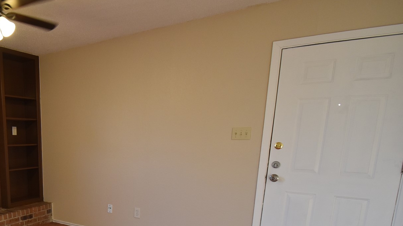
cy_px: 207
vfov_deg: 38.4
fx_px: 299
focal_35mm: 28
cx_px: 68
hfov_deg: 61.1
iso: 500
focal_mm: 10
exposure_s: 1/60
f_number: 4.5
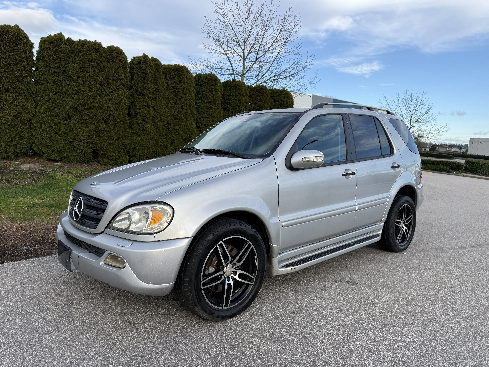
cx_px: 244
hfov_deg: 71.6
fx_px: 339
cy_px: 184
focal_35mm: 24
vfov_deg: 56.8
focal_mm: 6.76
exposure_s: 1/1855
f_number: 1.78
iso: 80
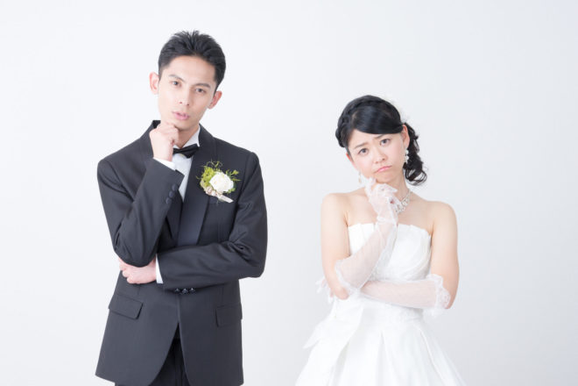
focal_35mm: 70
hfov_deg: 28.8
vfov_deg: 19.5
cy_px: 193
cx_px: 289
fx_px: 1124
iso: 125
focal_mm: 70
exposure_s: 1/125
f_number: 8
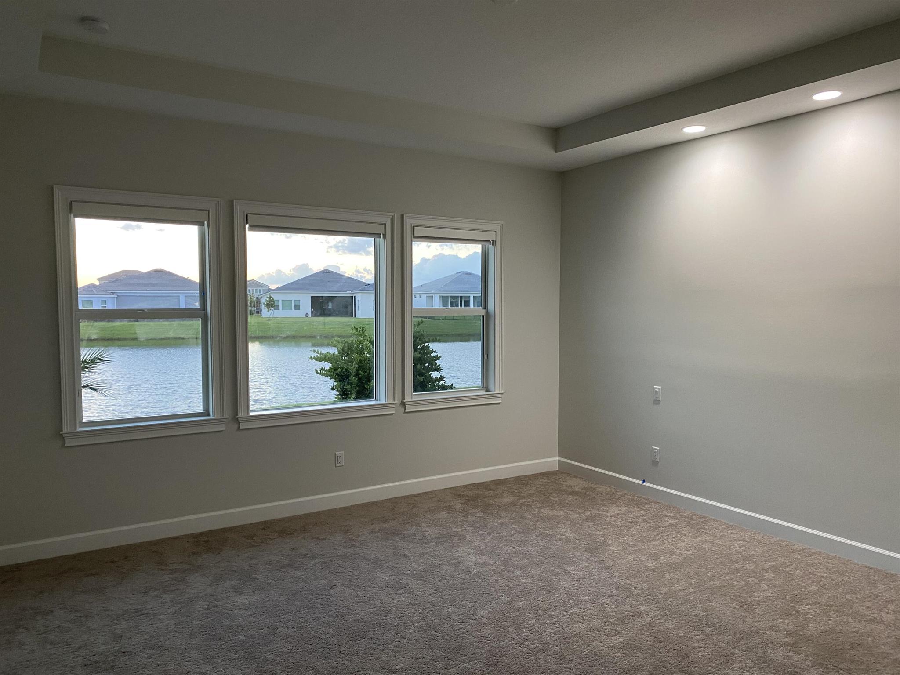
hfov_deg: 67.3
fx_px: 676
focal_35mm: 26
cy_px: 338
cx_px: 450
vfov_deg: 53.1
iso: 200
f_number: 1.8
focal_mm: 4.25
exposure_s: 1/60
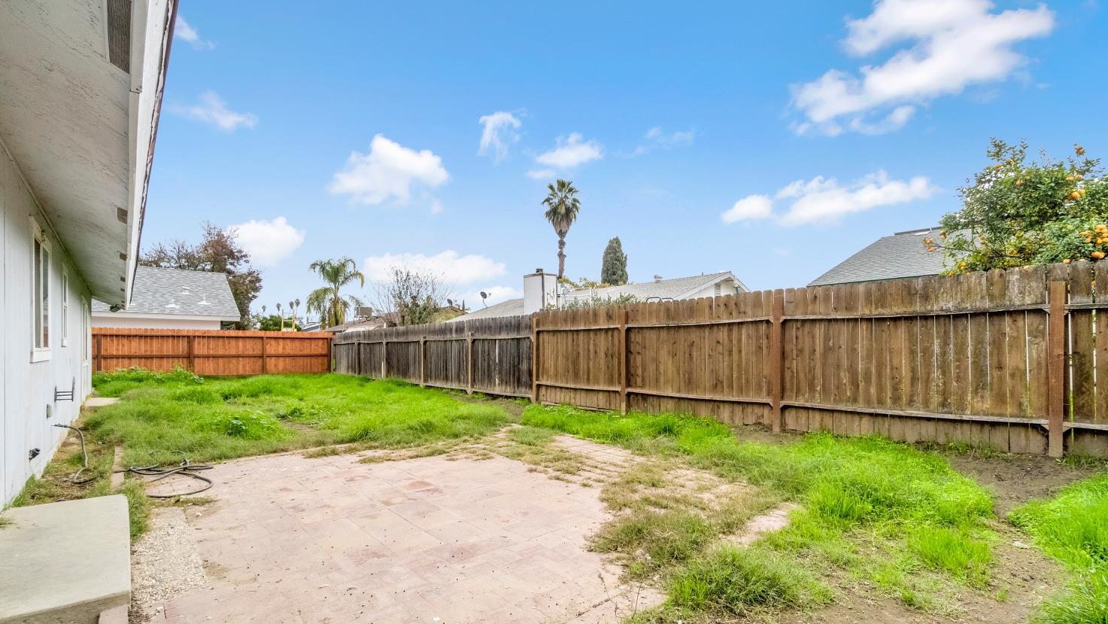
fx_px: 470
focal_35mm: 16
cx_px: 546
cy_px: 356
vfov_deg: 66.8
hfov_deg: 99.4
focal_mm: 10
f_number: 9
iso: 500
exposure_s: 1/640
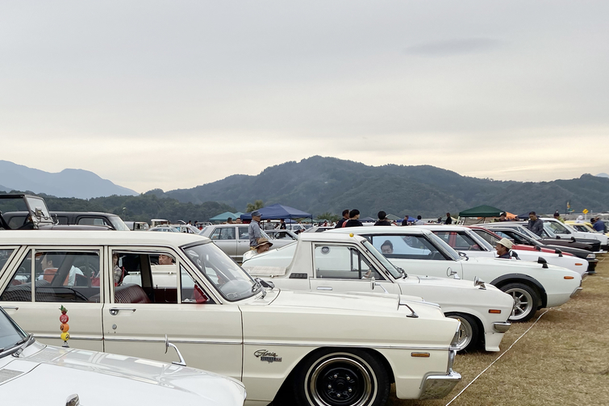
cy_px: 361
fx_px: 727
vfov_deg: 29.9
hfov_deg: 43.7
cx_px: 137
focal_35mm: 43
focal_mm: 4.25
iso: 32
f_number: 1.8
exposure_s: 1/1783
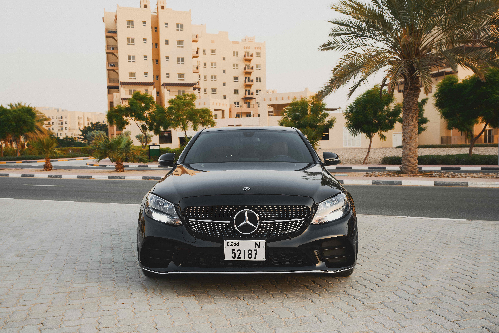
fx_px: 485
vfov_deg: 37.9
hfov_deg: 54.4
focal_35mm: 35
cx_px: 250
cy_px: 166
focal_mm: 35
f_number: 5.6
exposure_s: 1/100
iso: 100
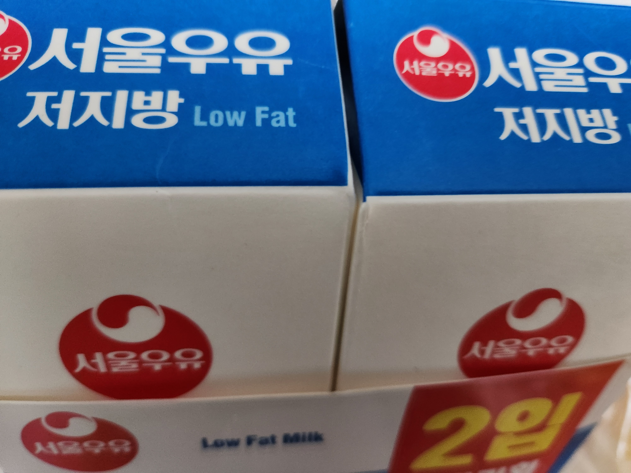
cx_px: 316
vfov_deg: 58.9
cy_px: 236
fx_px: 419
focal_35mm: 23
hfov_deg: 73.9
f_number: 1.8
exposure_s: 1/24
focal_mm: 5.4
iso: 800
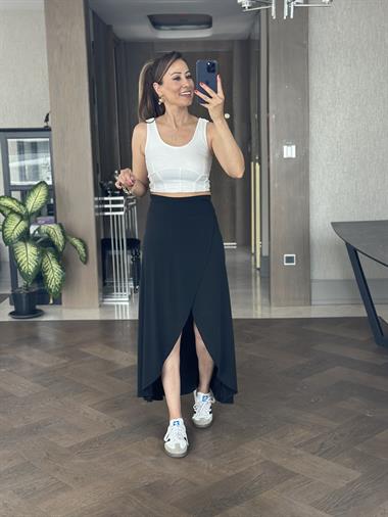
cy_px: 258
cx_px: 194
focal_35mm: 48
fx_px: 717
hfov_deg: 30.3
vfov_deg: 39.6
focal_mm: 6.86
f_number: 1.78
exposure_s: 1/110
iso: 125
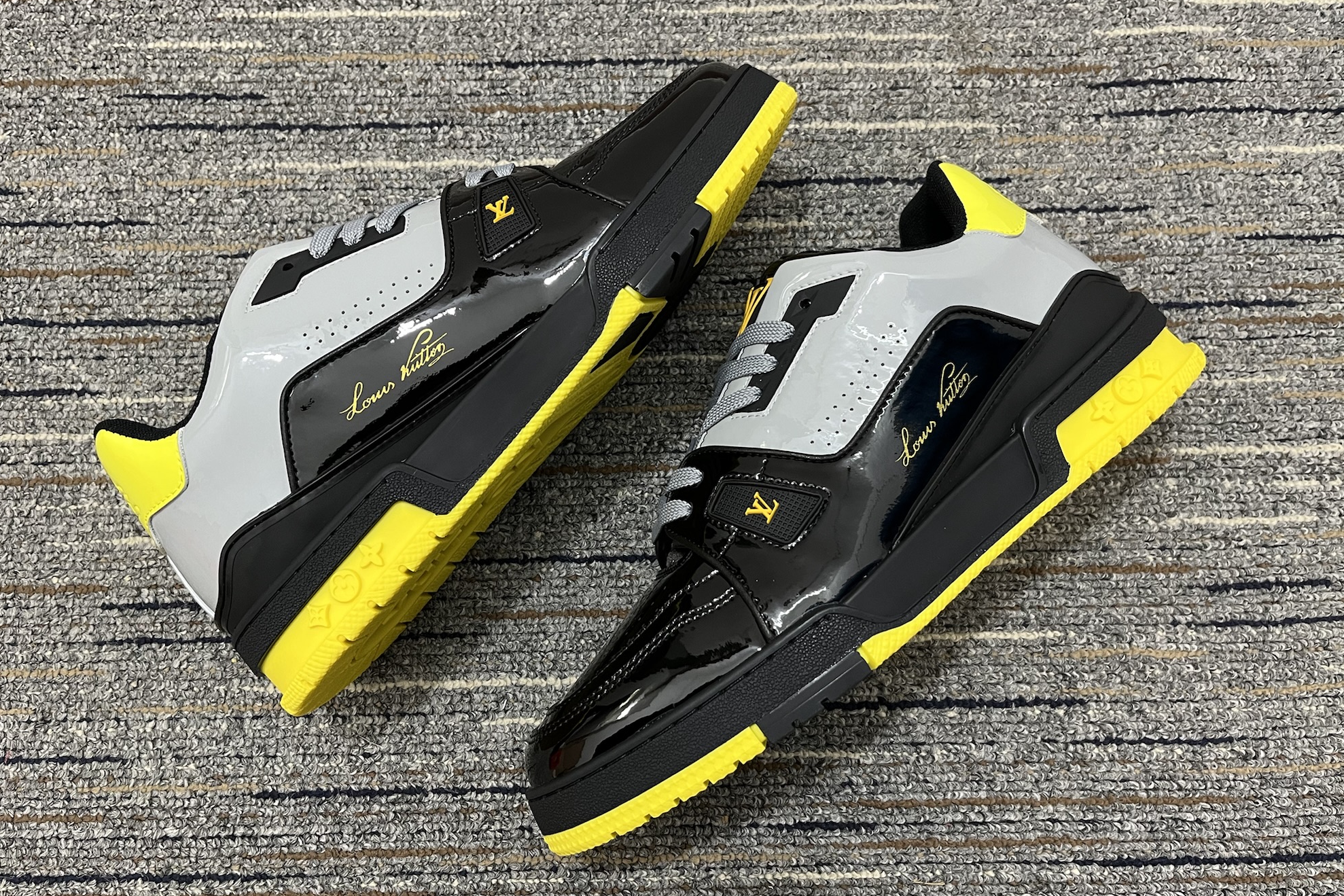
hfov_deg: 65.5
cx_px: 656
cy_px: 440
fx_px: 1045
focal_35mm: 28
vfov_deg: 46.4
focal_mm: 5.1
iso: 160
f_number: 1.6
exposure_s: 1/60
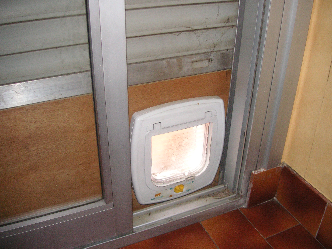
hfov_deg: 50.1
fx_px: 355
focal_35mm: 37
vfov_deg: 38.7
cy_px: 124
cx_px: 166
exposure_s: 1/60
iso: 160
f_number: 2.8
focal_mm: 6.1
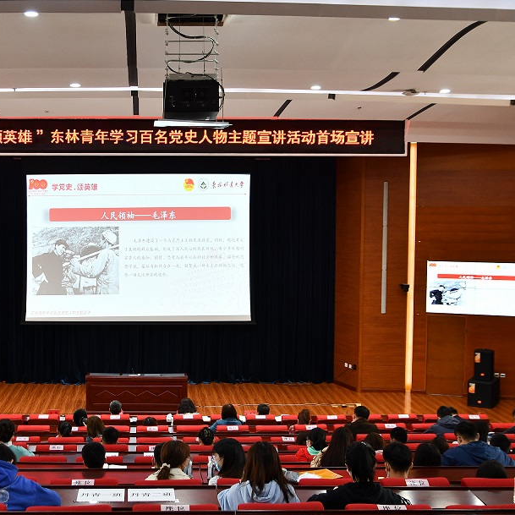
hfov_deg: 36.1
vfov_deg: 36.8
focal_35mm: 46
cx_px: 140
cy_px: 241
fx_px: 774
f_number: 3.2
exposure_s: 1/80
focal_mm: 22
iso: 800
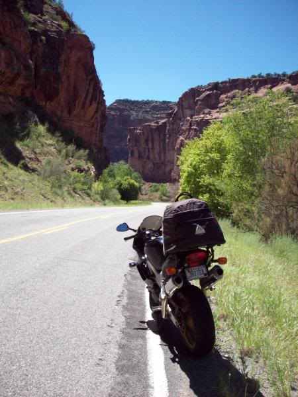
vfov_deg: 50.1
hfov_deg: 38.7
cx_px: 149
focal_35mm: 37
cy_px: 198
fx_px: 425
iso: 80
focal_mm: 6.2
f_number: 5.6
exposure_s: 1/248
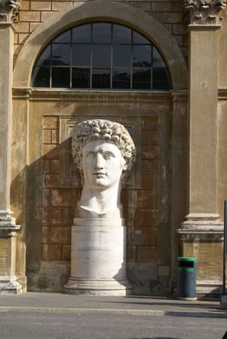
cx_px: 114
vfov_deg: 19.4
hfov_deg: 13.1
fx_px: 991
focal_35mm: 105
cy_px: 170
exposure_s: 1/160
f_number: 10
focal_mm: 70
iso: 100
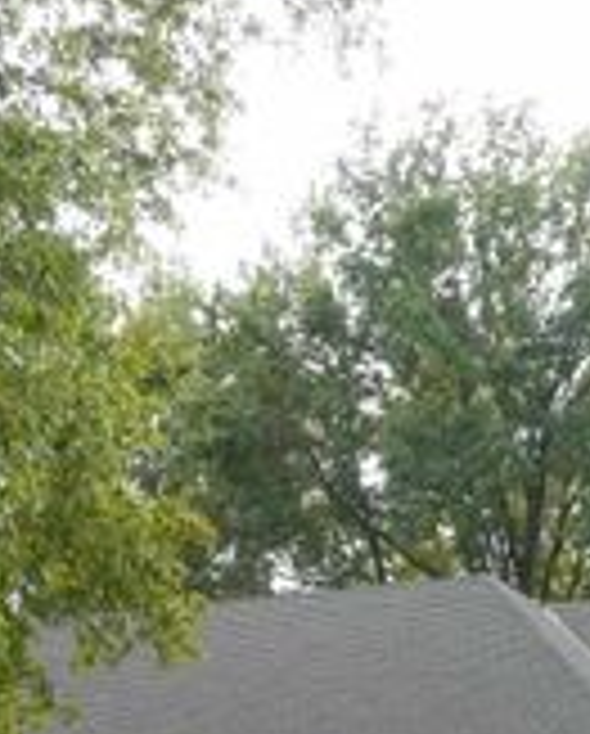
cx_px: 428
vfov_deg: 26.3
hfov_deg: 22.1
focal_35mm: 69
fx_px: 1502
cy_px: 691
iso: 125
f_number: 5.6
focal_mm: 8.8
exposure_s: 1/100
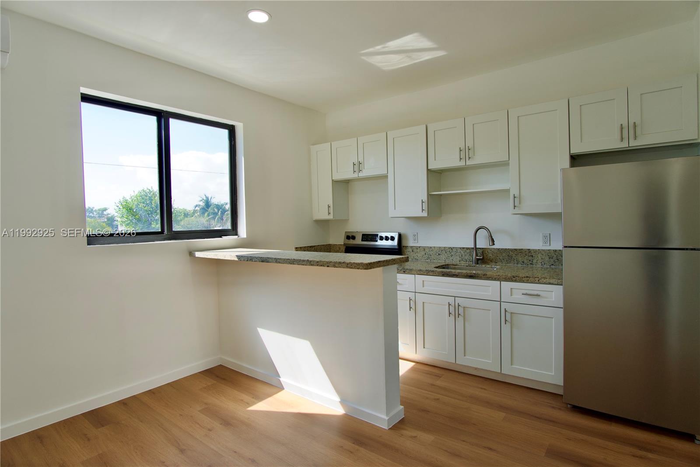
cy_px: 234
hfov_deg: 90.0
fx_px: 350
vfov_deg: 67.4
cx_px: 350
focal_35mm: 18
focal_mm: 12
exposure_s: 1/100
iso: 100
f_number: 4.5
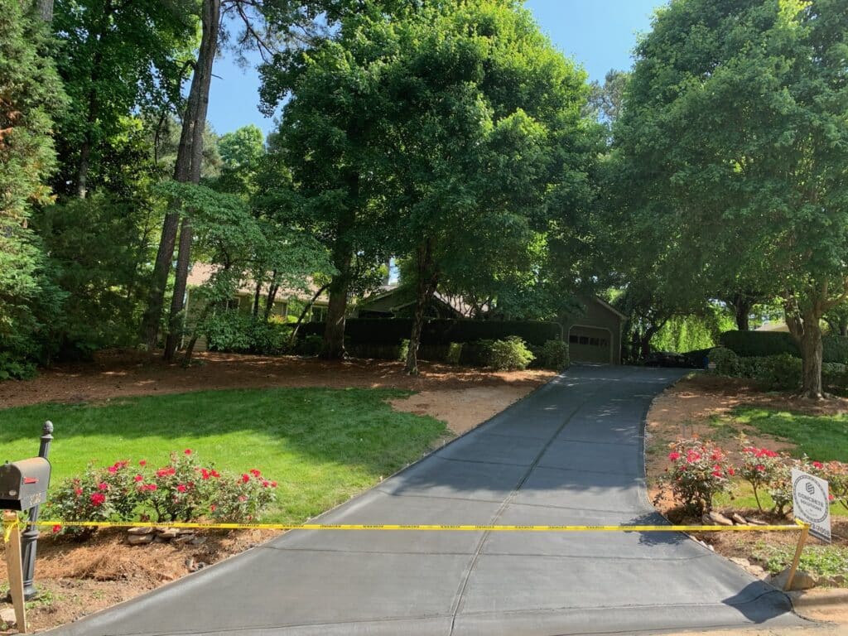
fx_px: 637
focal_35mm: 26
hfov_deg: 67.3
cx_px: 424
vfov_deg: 53.1
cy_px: 318
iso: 25
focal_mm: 4.25
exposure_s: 1/306
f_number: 1.8
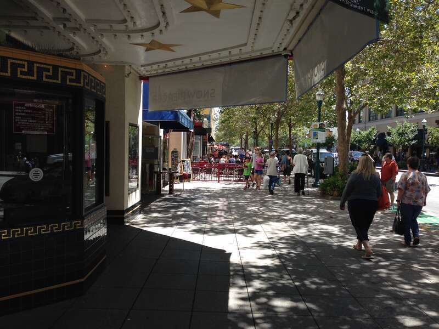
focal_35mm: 33
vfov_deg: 42.9
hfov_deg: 55.4
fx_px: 419
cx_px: 220
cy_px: 164
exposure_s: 1/488
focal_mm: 4.12
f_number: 2.4
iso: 50
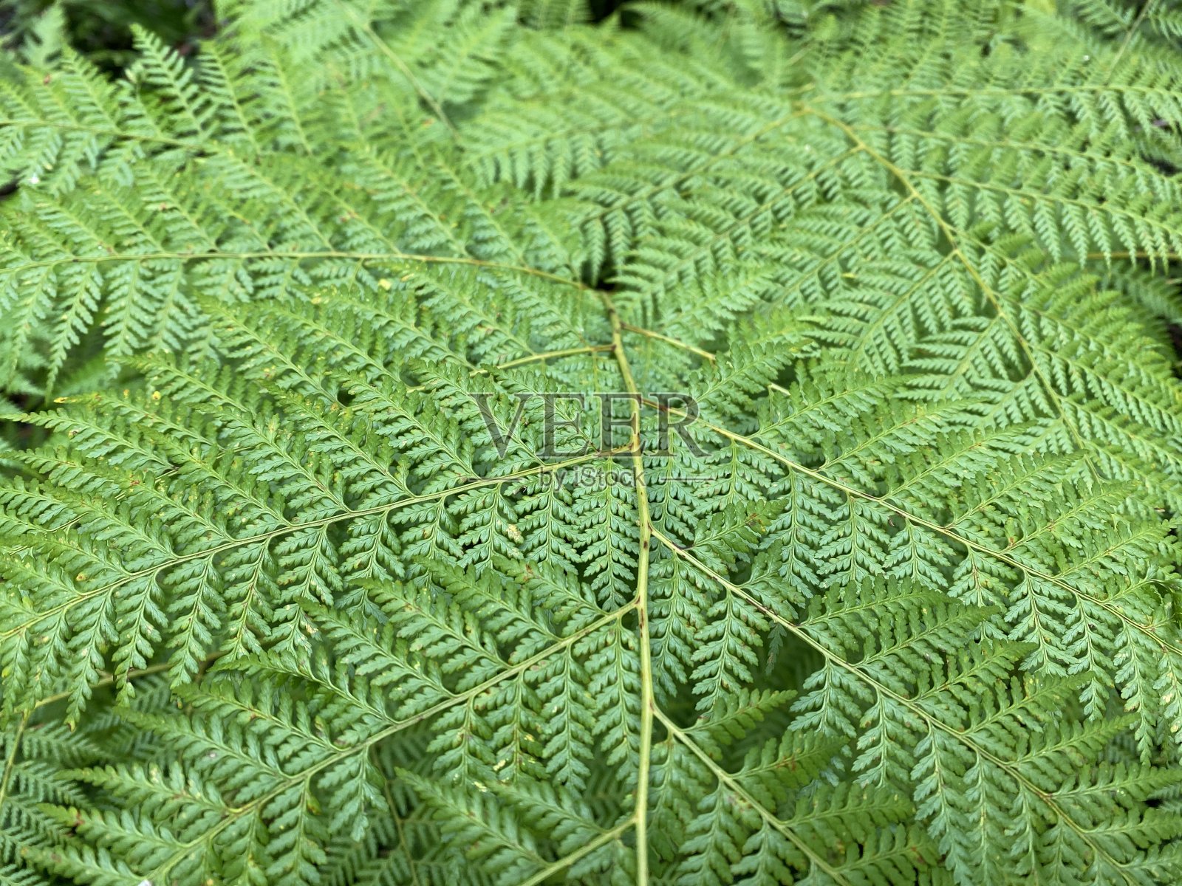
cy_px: 443
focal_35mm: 26
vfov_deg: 53.1
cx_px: 591
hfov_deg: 67.3
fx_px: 888
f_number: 1.8
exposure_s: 1/121
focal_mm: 4.25
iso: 80
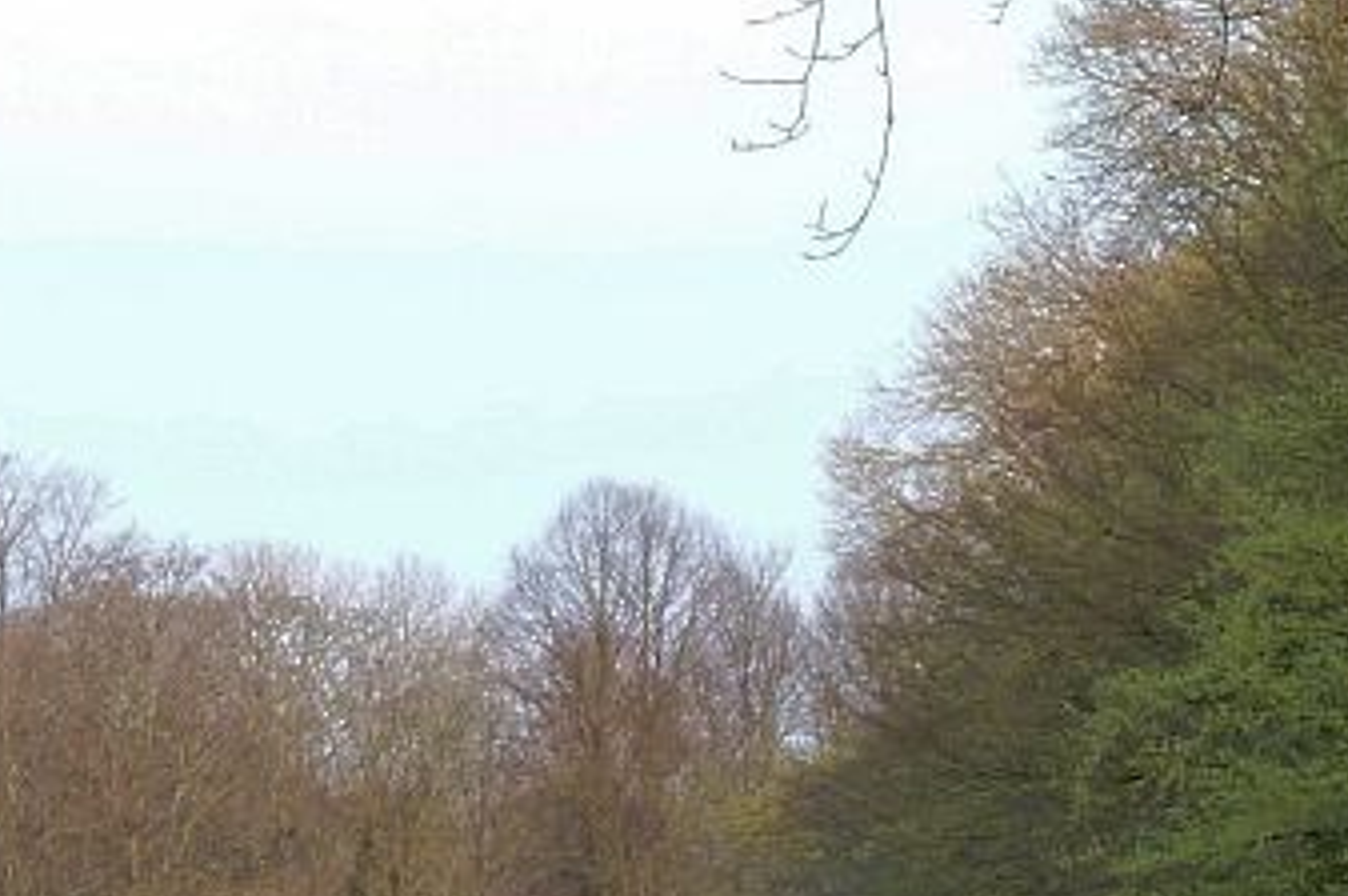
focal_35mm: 329
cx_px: 4
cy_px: 1436
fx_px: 12307
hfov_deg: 6.3
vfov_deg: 4.1
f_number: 4.3
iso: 125
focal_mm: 17
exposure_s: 1/60
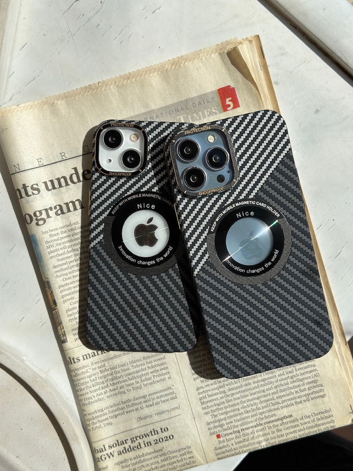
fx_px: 653
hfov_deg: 30.3
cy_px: 236
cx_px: 176
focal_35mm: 48
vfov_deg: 39.7
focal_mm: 6.86
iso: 100
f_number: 1.78
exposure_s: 1/12048
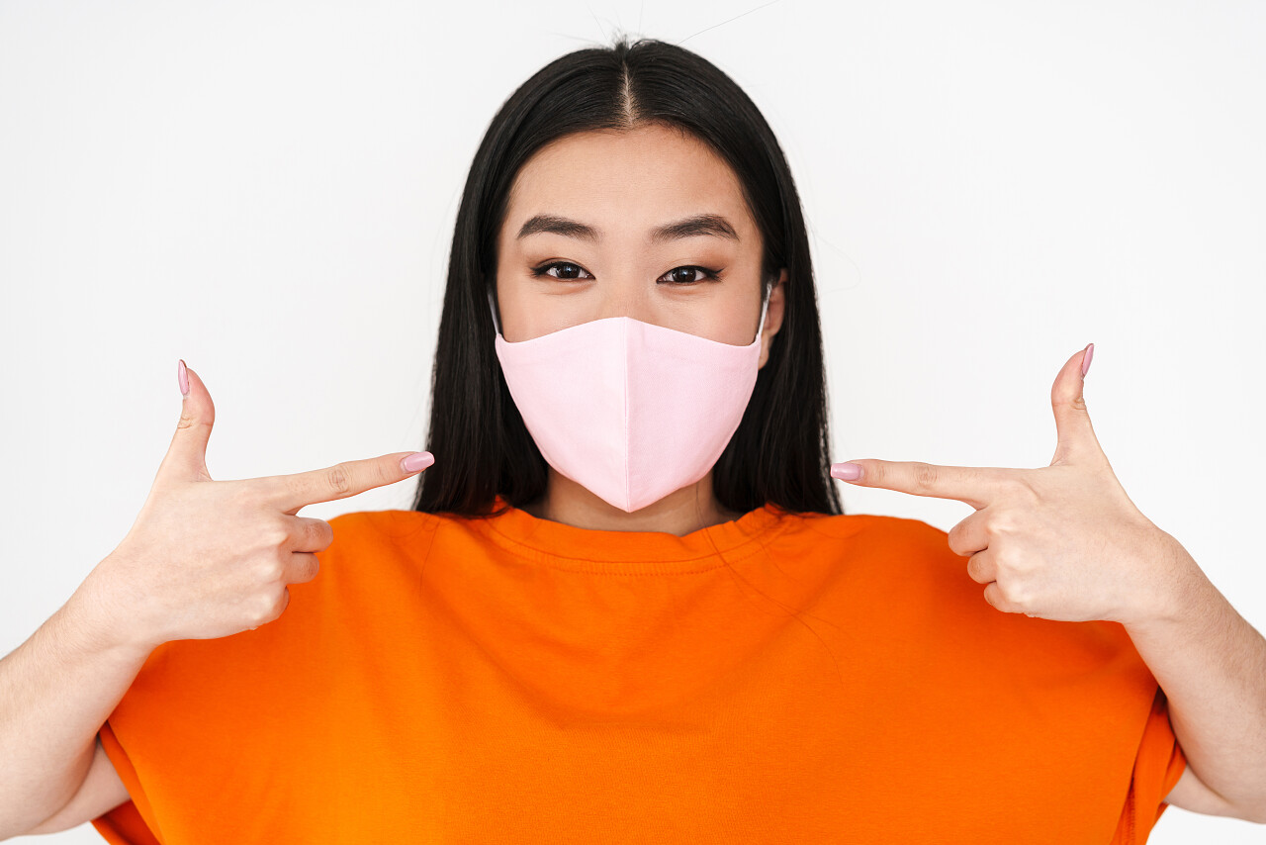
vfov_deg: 24.6
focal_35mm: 55
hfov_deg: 36.2
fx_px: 1934
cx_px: 633
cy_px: 422
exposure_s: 1/160
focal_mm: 55
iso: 500
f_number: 3.2
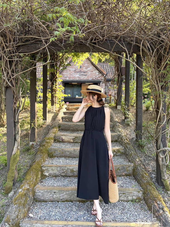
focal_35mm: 26
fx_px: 170
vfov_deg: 67.3
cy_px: 114
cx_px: 85
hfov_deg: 53.1
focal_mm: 5.96
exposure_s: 1/163
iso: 40
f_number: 1.6
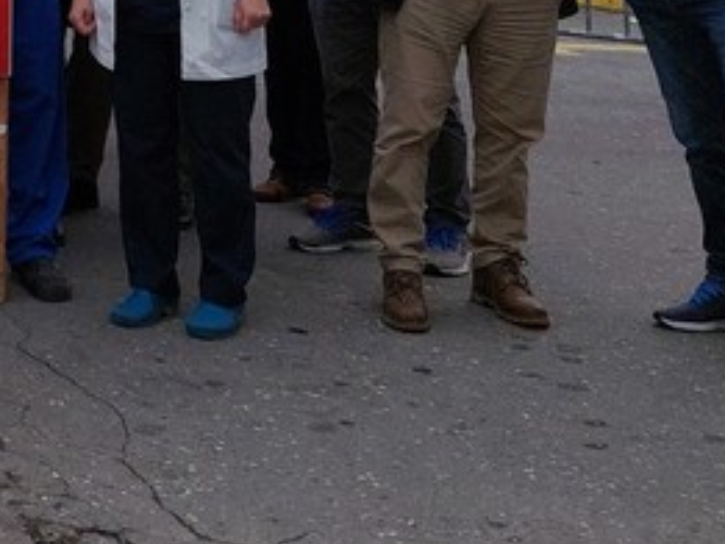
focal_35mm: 98
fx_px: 2053
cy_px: -483
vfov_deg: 13.3
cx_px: -574
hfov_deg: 16.7
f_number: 1.8
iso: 40
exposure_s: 1/577
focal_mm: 5.23
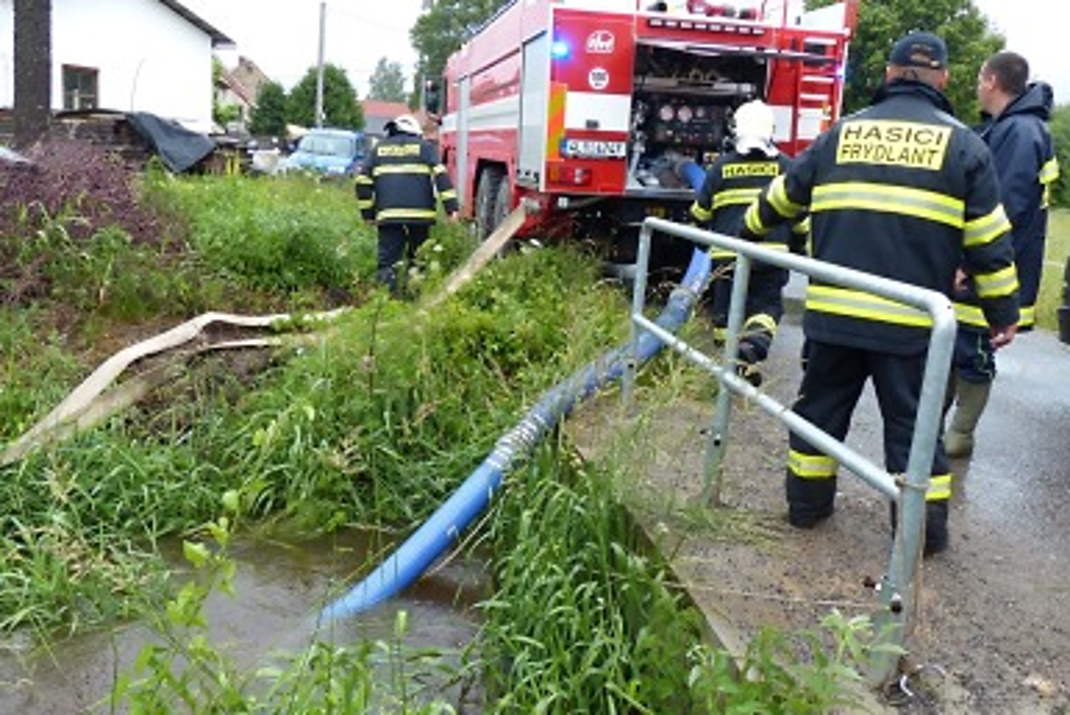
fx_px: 803
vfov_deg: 48.0
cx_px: 520
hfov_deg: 67.3
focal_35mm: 27
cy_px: 342
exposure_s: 1/125
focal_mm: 4.5
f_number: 4
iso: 100
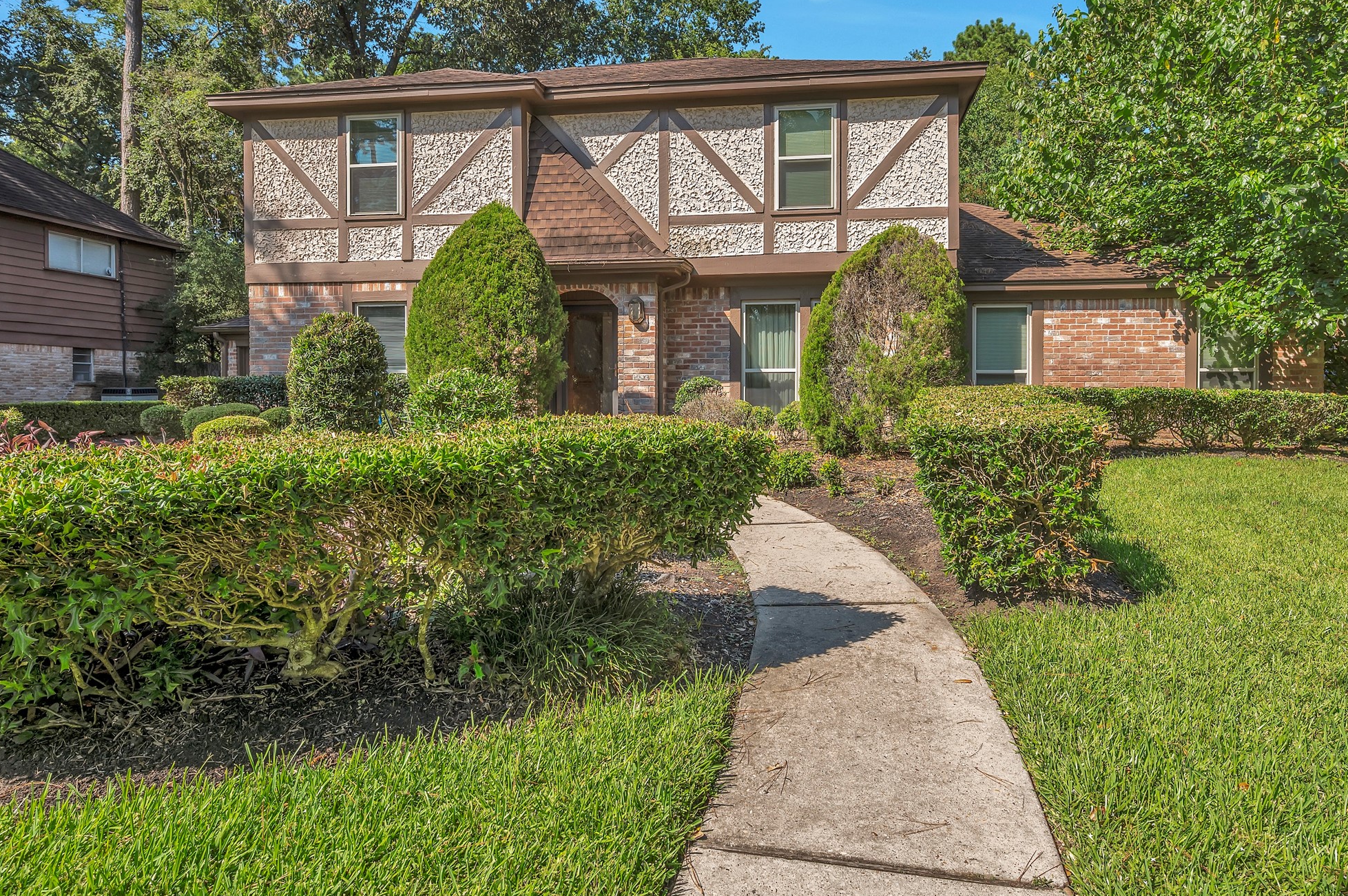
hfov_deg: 82.3
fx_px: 769
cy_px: 400
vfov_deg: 60.3
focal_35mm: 21
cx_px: 722
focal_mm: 18.5
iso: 400
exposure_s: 1/320
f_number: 8
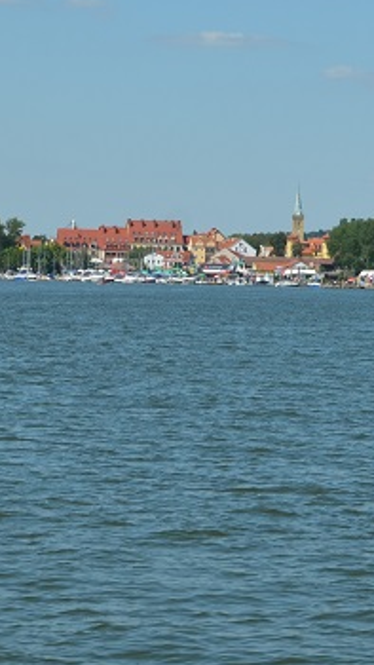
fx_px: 2758
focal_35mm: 156
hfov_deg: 7.7
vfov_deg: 13.7
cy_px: 244
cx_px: 386
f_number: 8
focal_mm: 35
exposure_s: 1/250
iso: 100
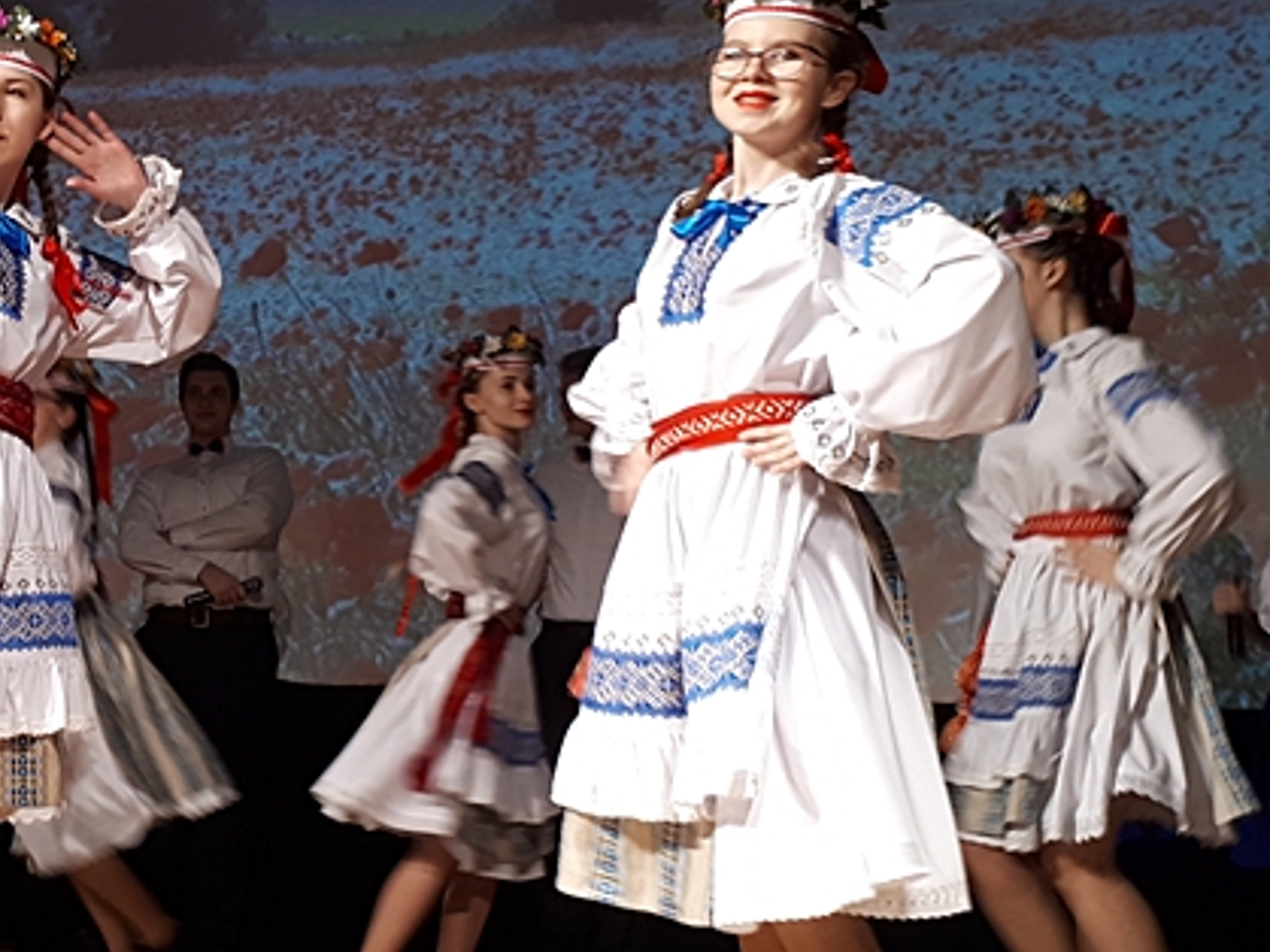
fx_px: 2421
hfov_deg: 27.8
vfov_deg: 22.2
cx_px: 27
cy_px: 455
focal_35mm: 66
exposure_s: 1/33
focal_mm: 3.6
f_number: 1.9
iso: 80
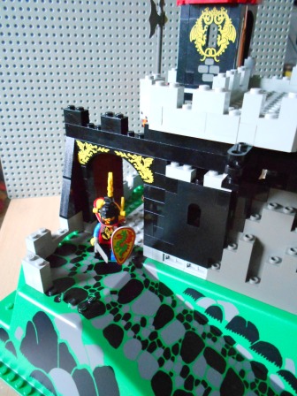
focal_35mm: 26
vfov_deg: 67.3
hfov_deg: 53.1
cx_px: 148
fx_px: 297
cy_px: 198
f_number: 3.2
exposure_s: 1/8
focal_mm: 4.6
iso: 800
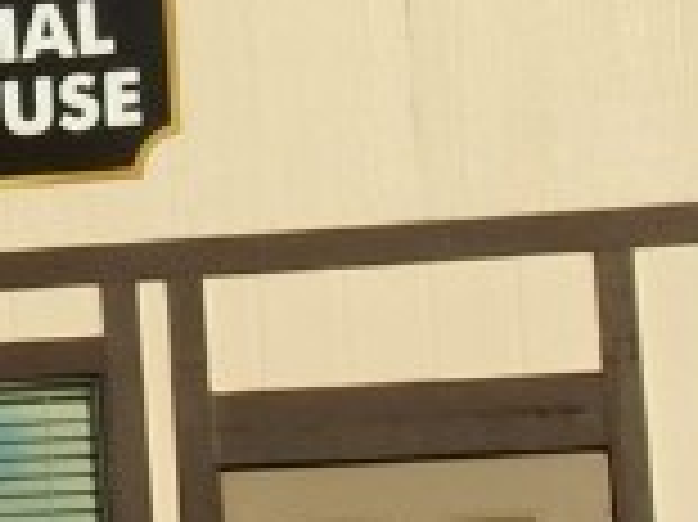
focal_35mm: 185
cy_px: 216
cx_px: -234
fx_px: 3727
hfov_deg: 10.4
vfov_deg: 8.0
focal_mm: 5.1
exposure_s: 1/200
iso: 80
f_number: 10.8
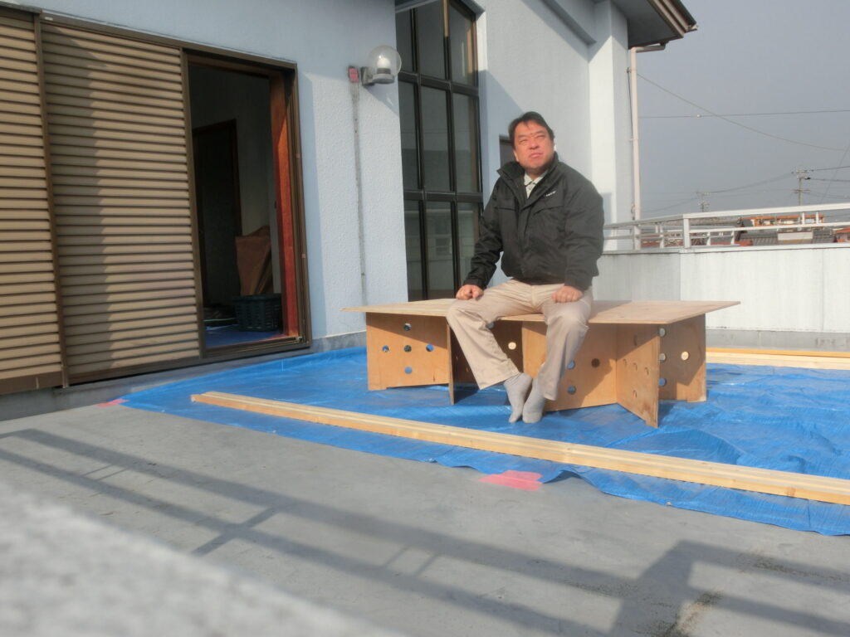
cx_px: 425
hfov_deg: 55.4
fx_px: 810
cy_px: 318
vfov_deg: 42.9
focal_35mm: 33
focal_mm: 5.93
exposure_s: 1/200
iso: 80
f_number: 9.4
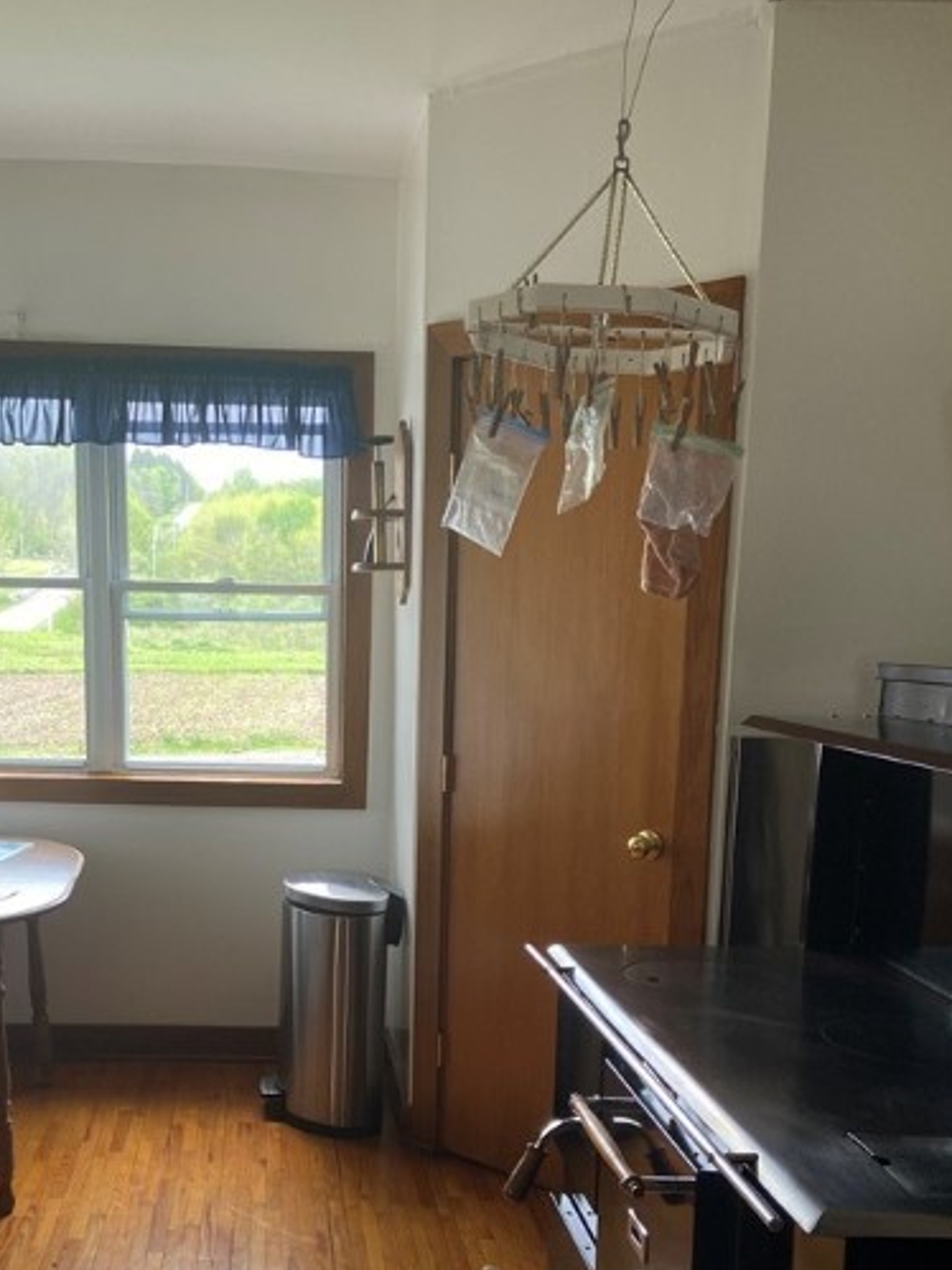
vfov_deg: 46.1
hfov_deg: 35.5
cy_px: 842
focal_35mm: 40
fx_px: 1467
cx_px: 293
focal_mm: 4.25
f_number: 1.8
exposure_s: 1/121
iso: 100
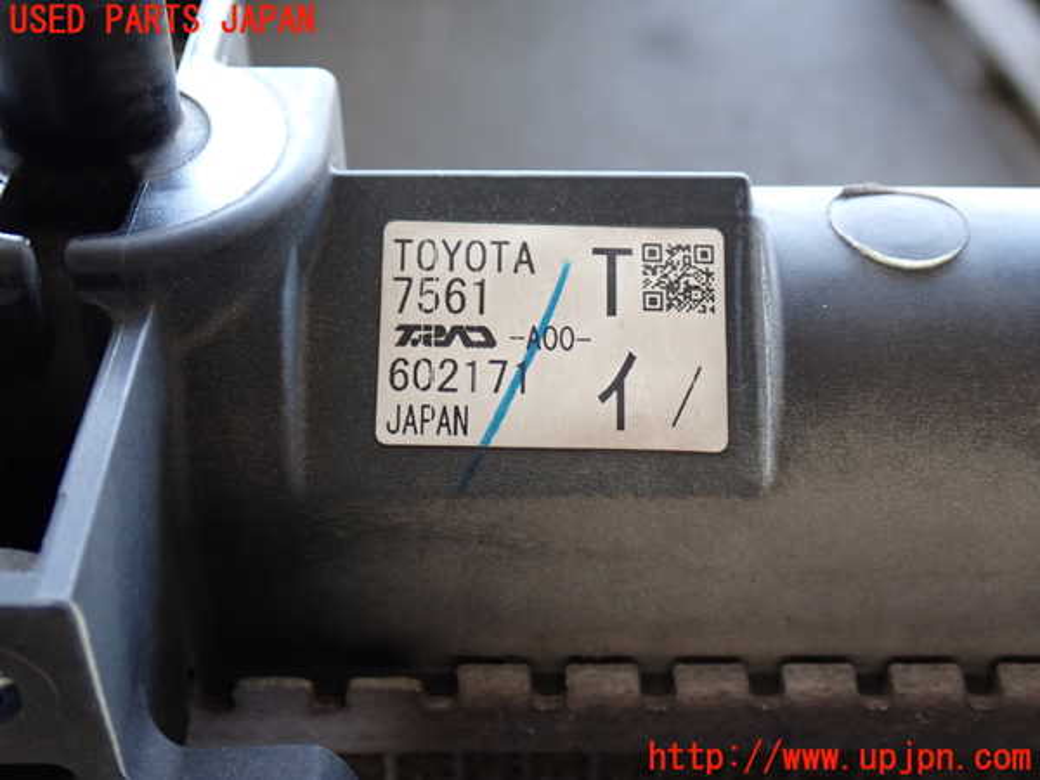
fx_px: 1322
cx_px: 520
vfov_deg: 32.9
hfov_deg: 42.9
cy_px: 390
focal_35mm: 44
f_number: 2.9
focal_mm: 7.84
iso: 250
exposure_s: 1/40
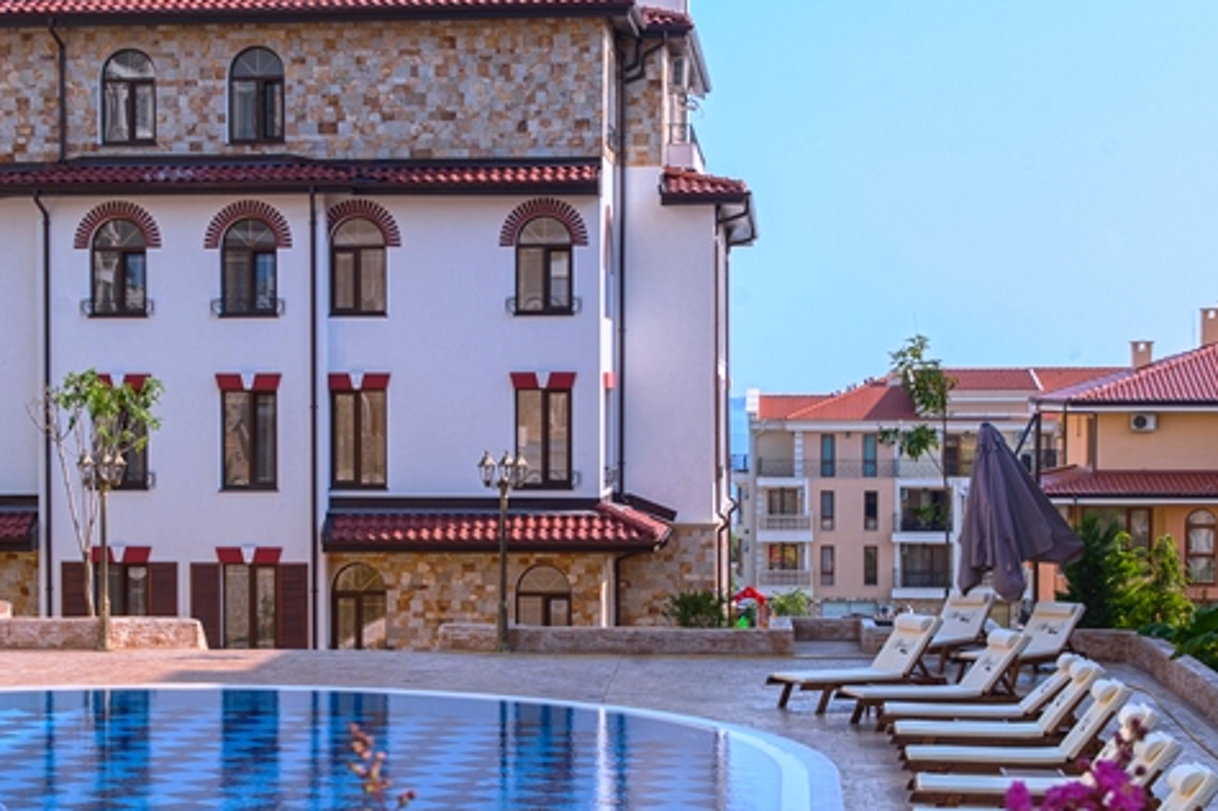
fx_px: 2772
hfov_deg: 24.7
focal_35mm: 82
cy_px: 477
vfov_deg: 16.6
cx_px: 433
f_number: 10
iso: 100
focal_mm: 38
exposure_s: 1/80
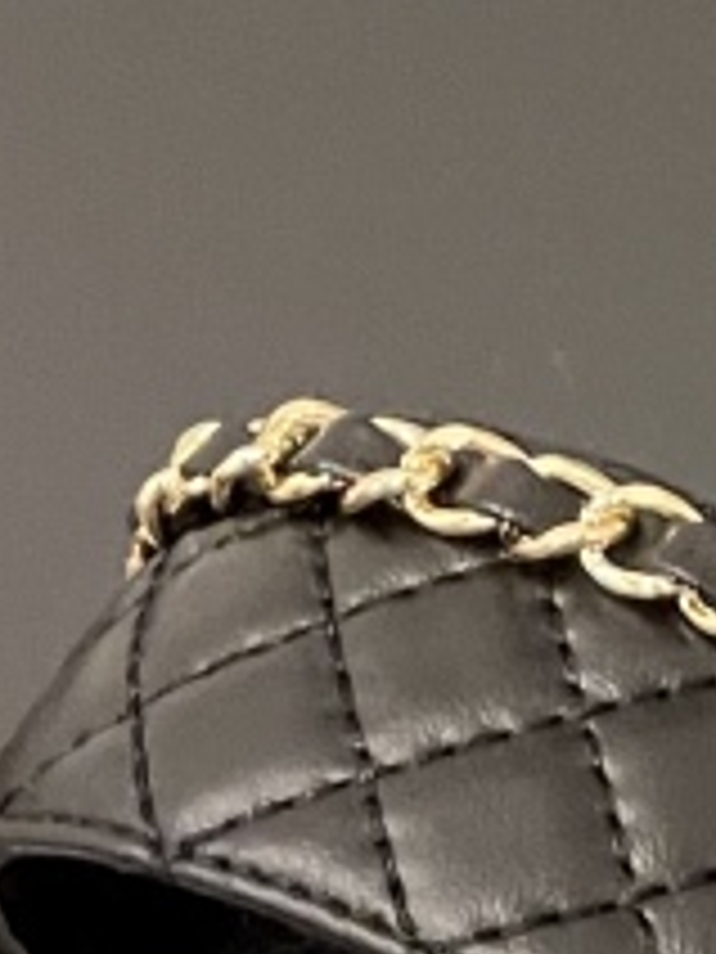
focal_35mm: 177
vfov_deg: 11.0
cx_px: 2220
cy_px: -54
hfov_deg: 7.3
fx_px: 4881
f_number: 1.6
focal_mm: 5.1
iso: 500
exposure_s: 1/48
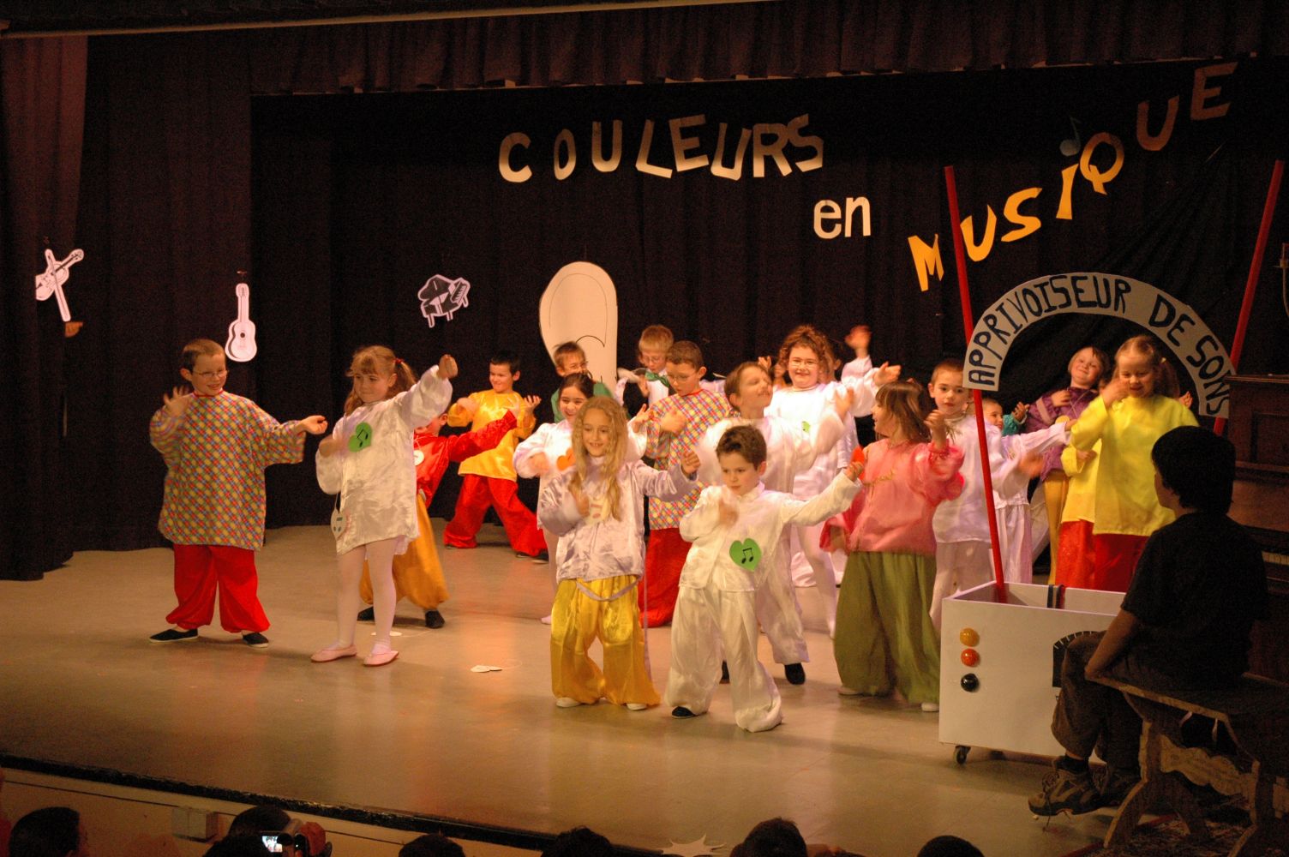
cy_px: 428
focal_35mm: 57
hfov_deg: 35.1
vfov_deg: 23.7
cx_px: 644
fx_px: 2039
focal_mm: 38
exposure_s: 1/40
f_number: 4.2
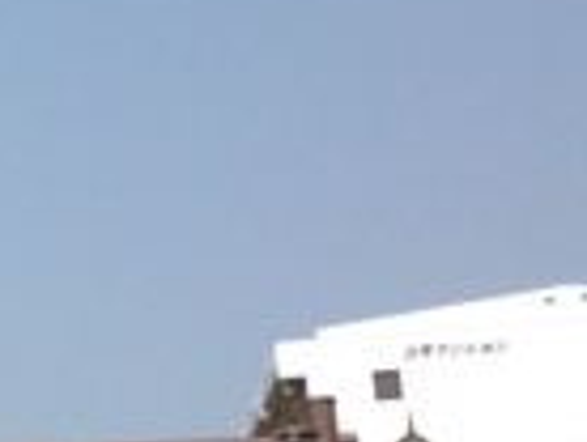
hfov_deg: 9.0
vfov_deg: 7.8
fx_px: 3245
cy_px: 395
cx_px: -966
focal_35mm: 191
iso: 50
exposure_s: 1/1550
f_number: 2.4
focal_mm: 4.12
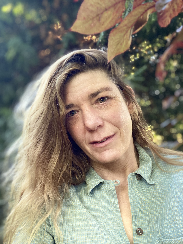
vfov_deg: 60.0
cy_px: 122
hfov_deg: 46.8
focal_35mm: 30
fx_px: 211
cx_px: 92
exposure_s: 1/60
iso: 250
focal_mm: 2.71
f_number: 2.2
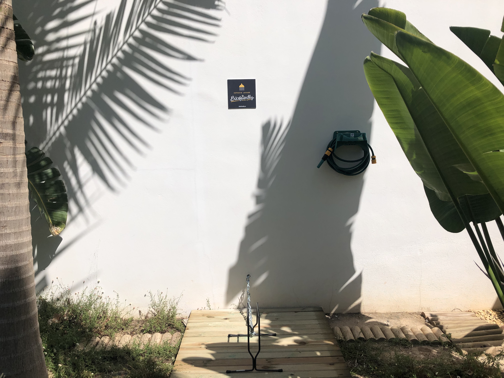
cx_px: 252
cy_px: 189
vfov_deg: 49.7
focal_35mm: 28
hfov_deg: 63.4
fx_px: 408
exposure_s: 1/4000
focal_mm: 4
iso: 20
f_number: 1.8
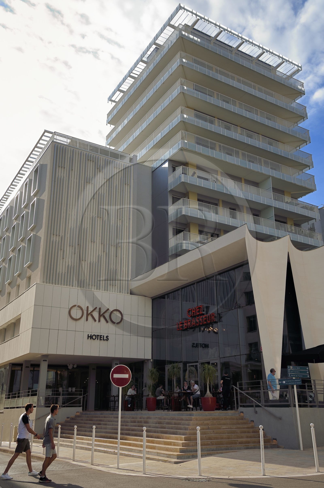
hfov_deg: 38.8
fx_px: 460
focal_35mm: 34
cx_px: 162
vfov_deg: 55.8
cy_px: 244
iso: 200
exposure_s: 1/250
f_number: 8
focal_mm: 34
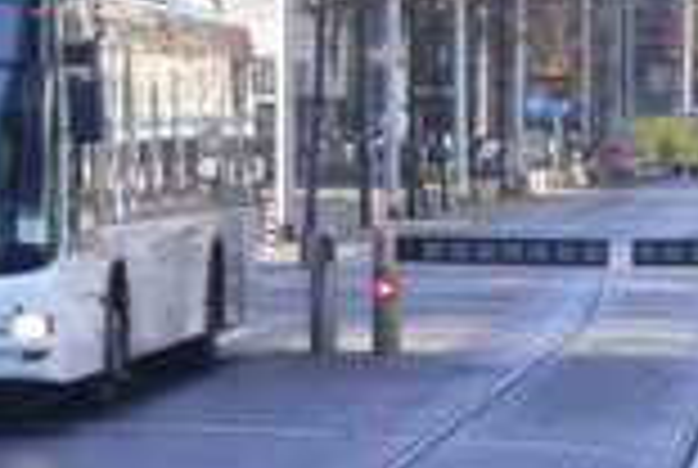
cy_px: 194
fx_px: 4604
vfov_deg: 5.8
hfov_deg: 8.3
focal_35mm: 237
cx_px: -608
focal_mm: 10.3
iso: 100
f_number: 4.2
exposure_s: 1/160
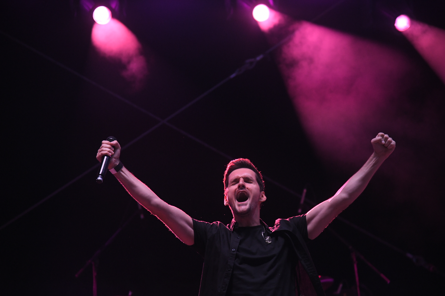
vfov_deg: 11.4
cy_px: 148
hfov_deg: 17.1
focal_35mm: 120
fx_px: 1483
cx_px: 222
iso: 3200
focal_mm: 120
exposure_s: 1/250
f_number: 4
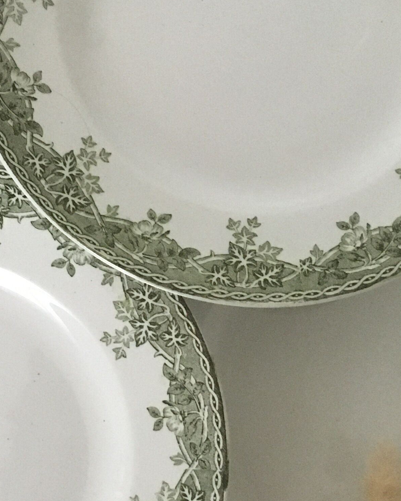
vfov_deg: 24.6
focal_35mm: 77
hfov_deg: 19.8
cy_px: 352
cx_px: 115
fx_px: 1142
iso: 320
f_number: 2.2
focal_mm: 4.15
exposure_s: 1/17
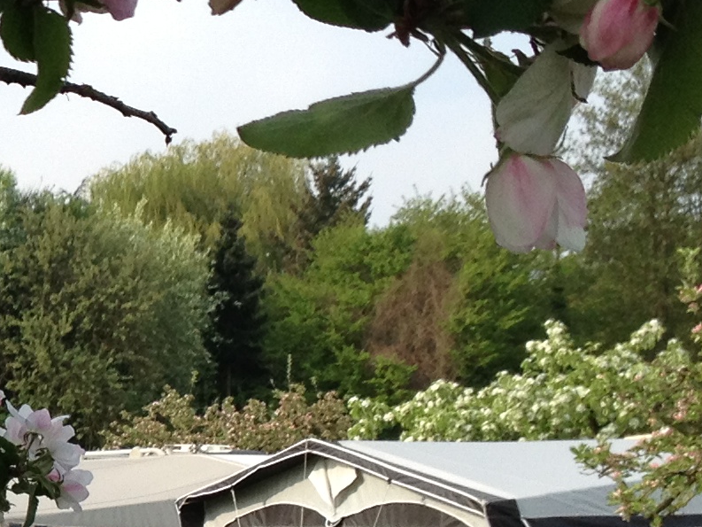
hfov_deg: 13.2
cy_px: 385
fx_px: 2921
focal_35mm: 144
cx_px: -234
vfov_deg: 10.3
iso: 50
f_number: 2.4
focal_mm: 4.28
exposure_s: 1/736
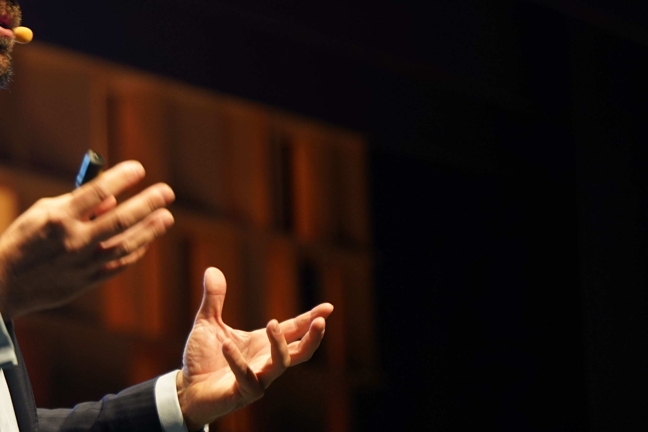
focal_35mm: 156
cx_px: -8
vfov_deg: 8.8
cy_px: 133
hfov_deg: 13.0
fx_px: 2808
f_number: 2.8
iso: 1000
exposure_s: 1/100
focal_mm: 75
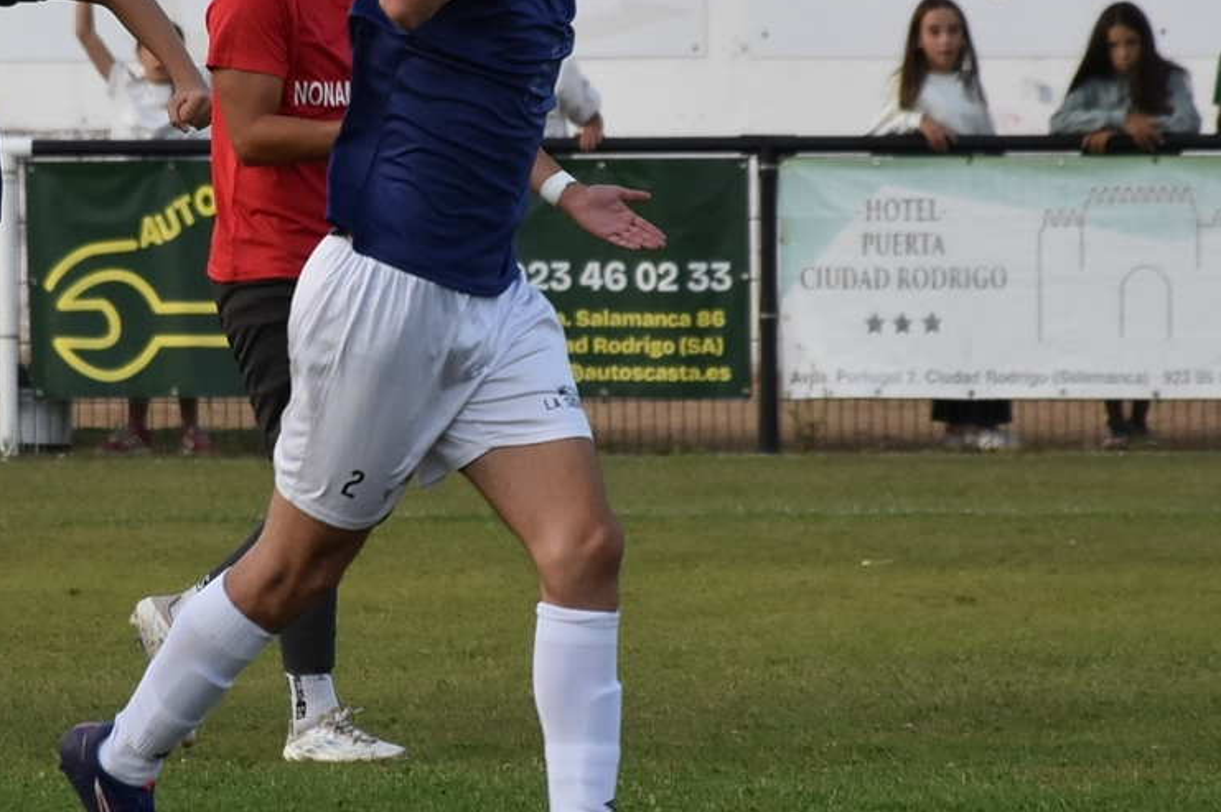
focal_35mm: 340
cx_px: 471
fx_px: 11524
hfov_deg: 6.1
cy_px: 323
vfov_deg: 4.0
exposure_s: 1/500
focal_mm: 140
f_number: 5.6
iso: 800
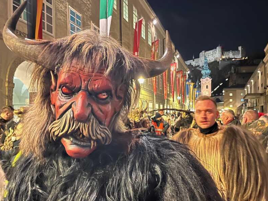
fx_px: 279
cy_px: 105
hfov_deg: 51.2
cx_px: 151
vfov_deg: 39.7
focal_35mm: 36
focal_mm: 5.1
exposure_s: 1/14
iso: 1250
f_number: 1.6
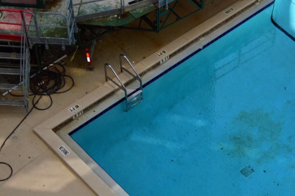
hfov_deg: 21.1
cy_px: 51
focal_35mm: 92
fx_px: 753
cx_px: 318
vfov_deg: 14.8
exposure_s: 1/200
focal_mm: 24
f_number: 11
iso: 200
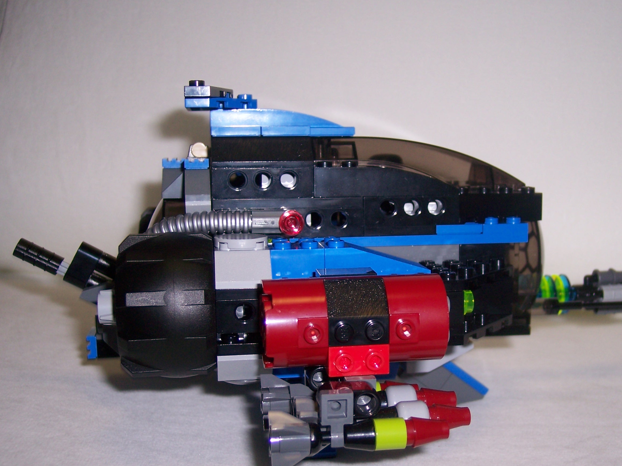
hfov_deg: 39.5
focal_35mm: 48
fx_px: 862
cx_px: 362
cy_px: 241
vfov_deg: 30.3
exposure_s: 1/60
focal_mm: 8
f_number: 2.8
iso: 100
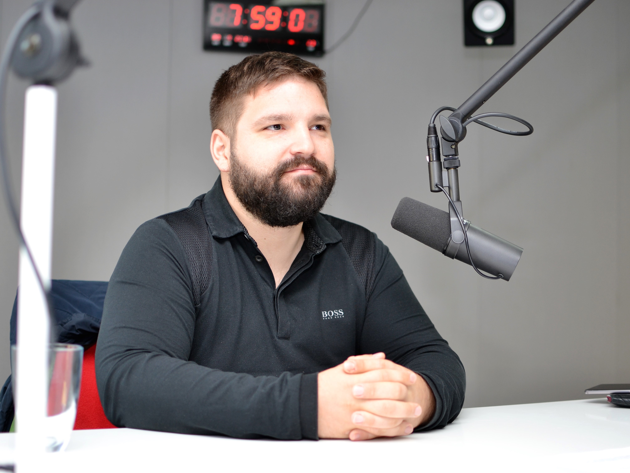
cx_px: 285
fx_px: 1047
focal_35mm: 58
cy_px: 238
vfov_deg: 25.4
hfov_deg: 33.5
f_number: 2
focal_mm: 35
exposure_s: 1/200
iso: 200
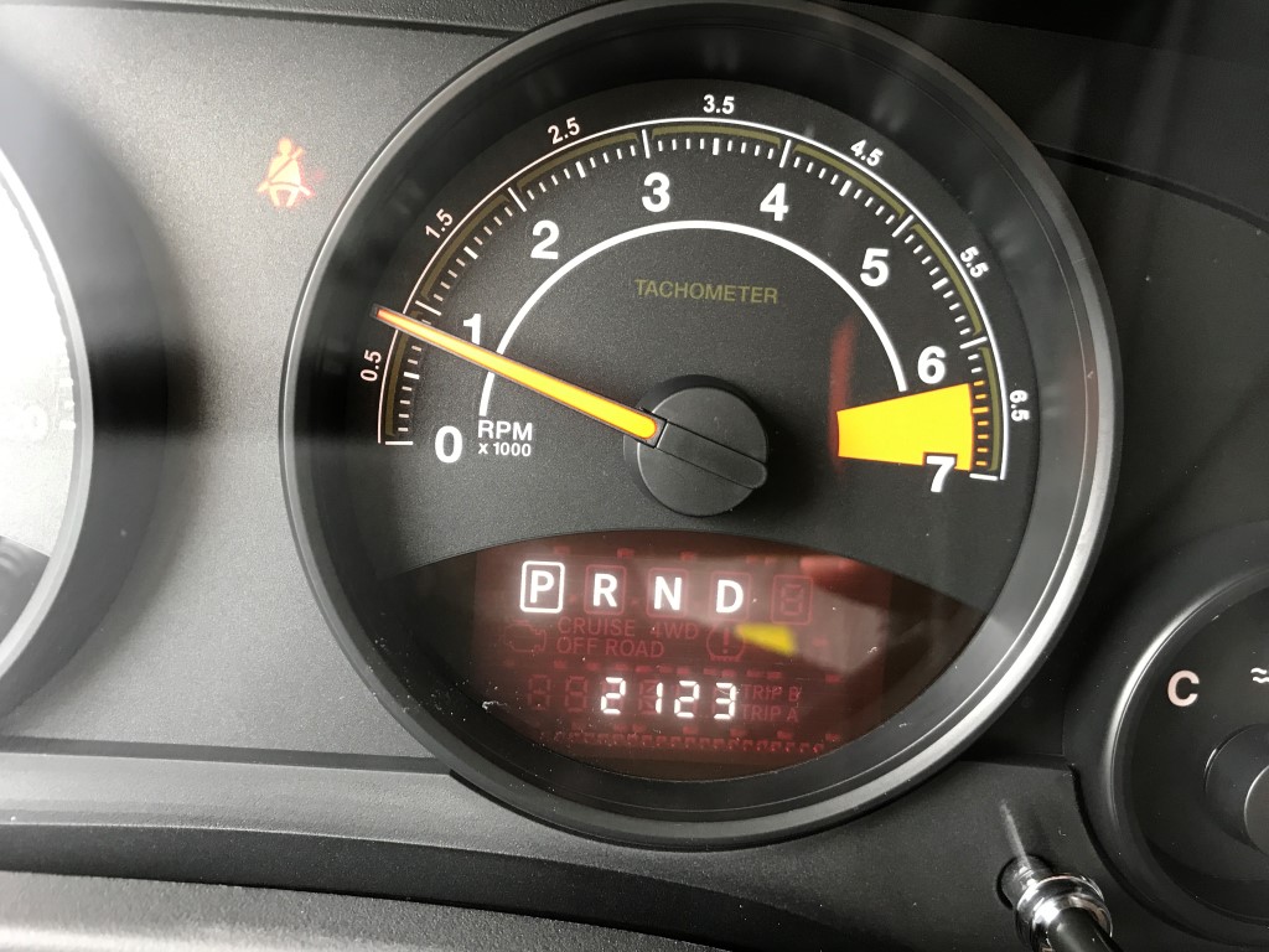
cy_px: 476
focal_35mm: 28
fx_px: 1026
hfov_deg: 63.4
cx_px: 634
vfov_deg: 49.7
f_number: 1.8
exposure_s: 1/15
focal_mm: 3.99
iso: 40
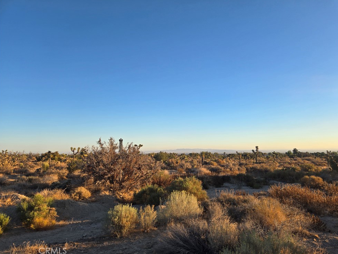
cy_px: 123
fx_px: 234
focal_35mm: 24
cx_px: 174
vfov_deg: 56.8
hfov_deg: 71.6
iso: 25
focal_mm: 5.4
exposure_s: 1/861
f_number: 1.8
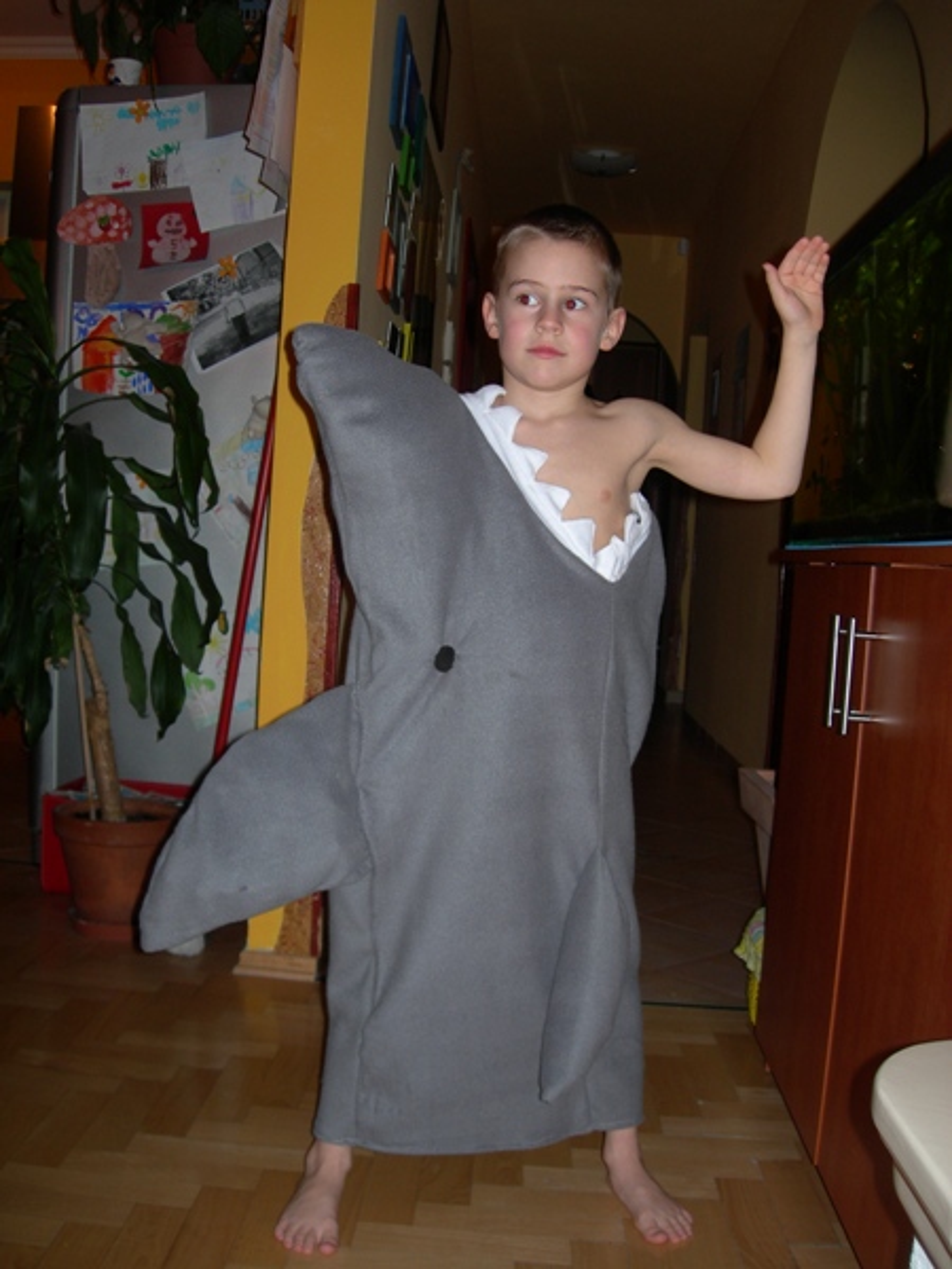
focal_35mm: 38
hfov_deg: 37.7
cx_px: 476
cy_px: 634
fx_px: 1393
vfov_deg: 49.0
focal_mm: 7.8
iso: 50
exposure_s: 1/60.1
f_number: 2.8
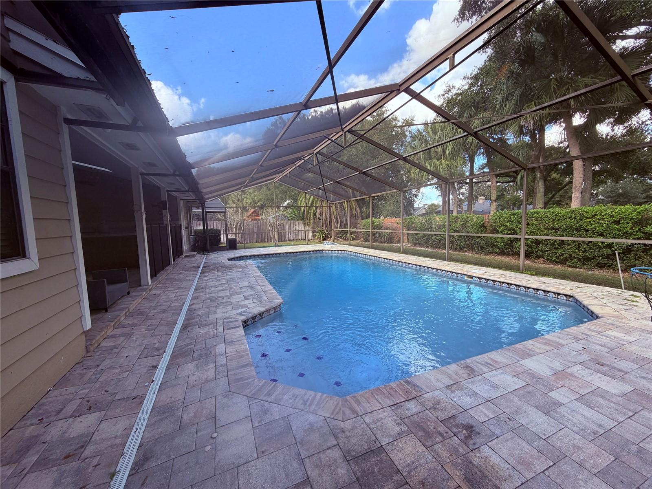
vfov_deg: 85.7
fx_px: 264
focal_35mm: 14
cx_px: 326
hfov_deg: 102.1
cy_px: 244
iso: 50
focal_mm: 2.22
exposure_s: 1/167
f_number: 2.2
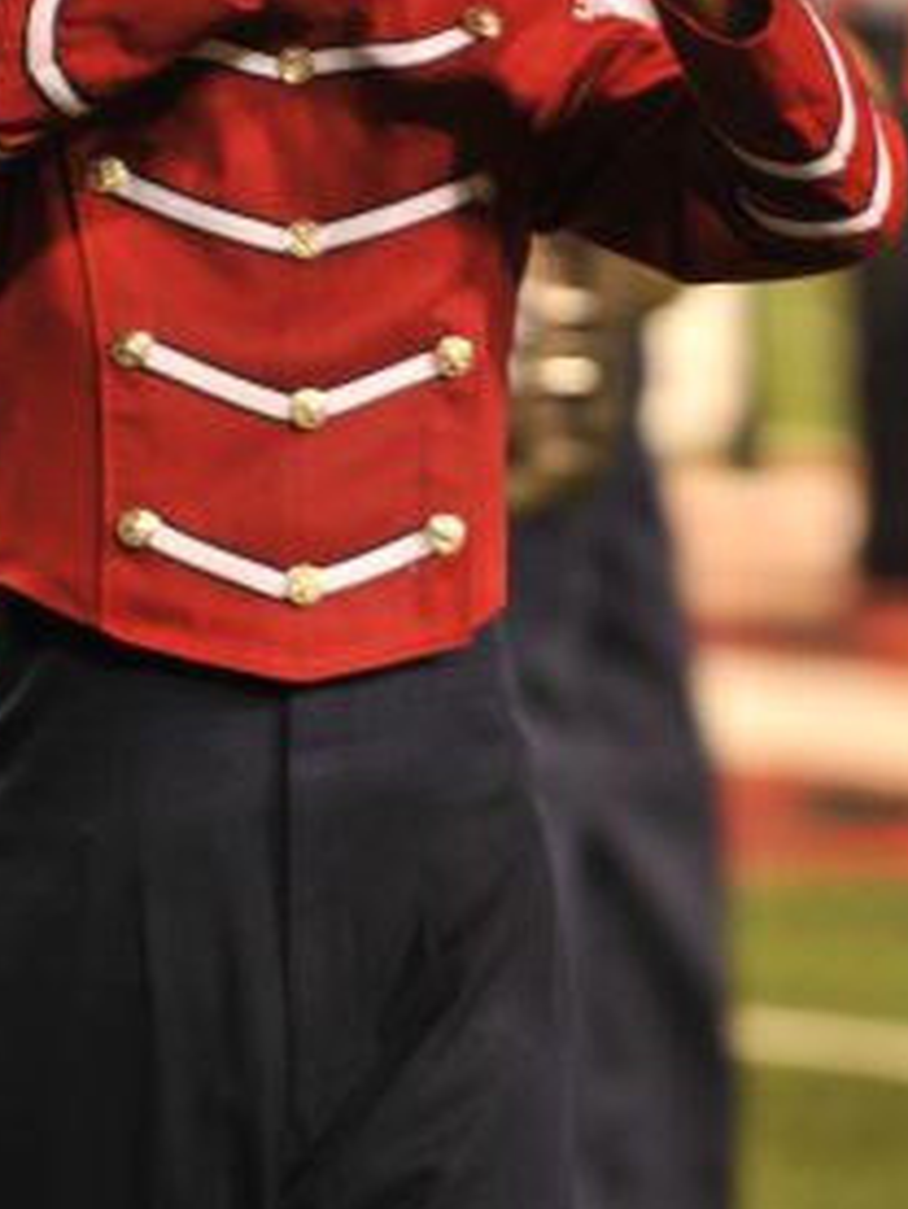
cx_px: 312
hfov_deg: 2.4
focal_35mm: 625
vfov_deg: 3.2
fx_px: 21842
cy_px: 519
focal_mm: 200
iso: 280
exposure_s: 1/60
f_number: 2.8
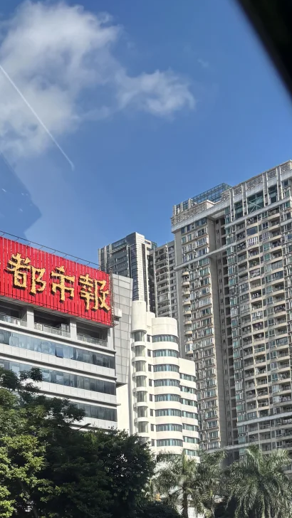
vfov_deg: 34.3
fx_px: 770
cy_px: 502
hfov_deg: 20.5
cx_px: -26
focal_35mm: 56
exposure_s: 1/189
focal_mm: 5.96
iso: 40
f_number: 1.6
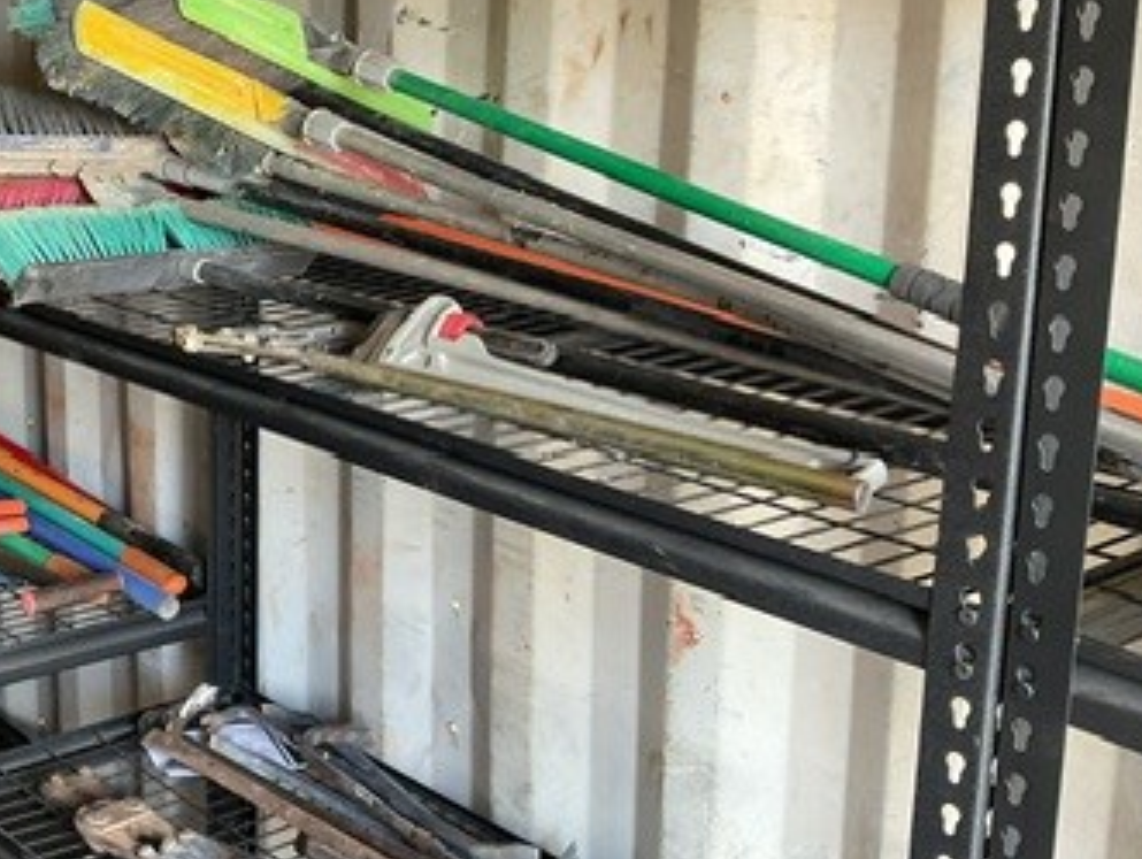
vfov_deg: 26.1
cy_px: 317
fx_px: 1849
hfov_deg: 32.8
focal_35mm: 56
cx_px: 145
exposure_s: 1/50
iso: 125
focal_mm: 3
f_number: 1.8
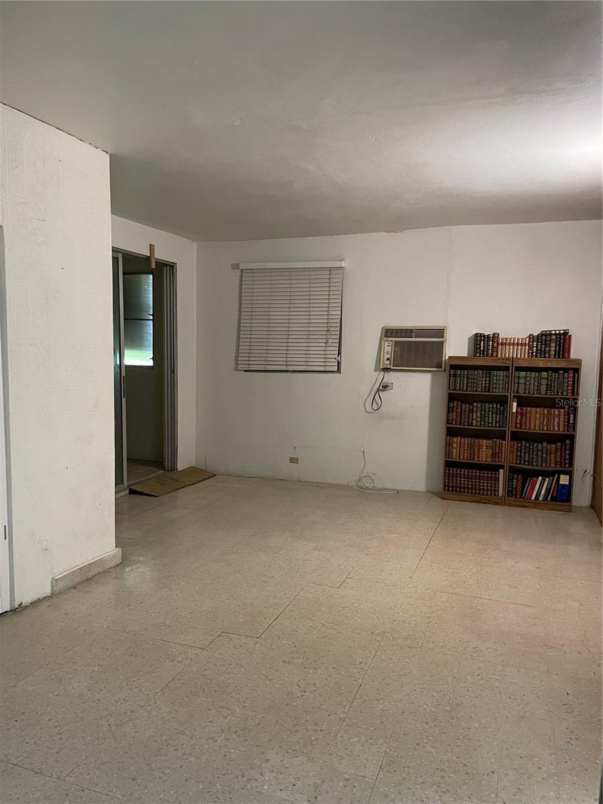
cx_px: 302
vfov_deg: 67.3
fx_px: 604
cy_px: 402
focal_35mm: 26
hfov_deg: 53.1
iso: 400
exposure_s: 1/60
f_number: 1.6
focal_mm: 4.2
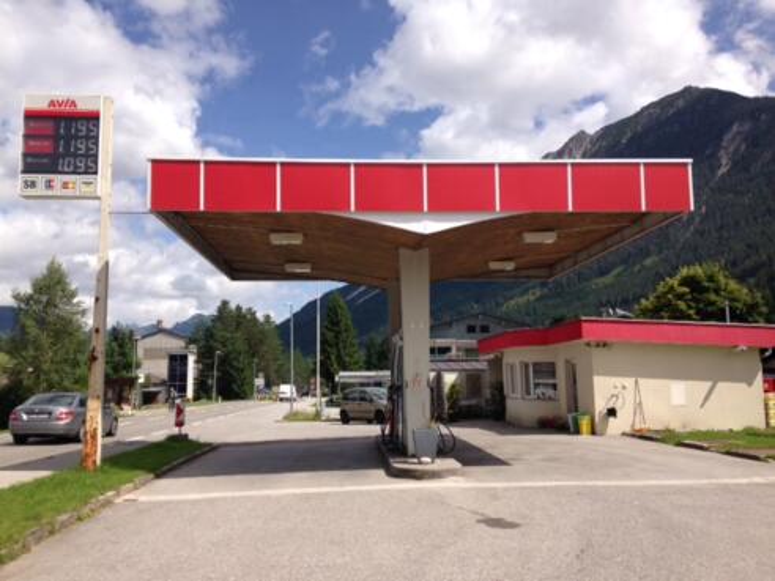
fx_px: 739
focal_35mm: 33
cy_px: 290
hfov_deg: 55.4
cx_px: 388
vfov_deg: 42.9
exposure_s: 1/1695
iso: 50
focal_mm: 4.12
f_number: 2.4
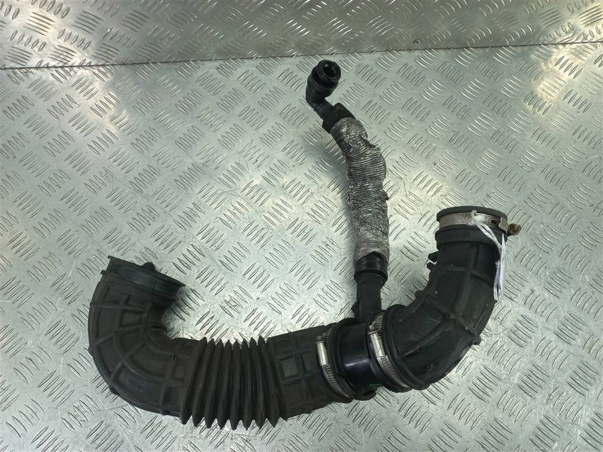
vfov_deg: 54.9
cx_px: 302
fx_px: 435
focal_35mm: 25
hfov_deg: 69.4
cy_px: 226
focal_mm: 4.6
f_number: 1.8
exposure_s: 1/50
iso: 64
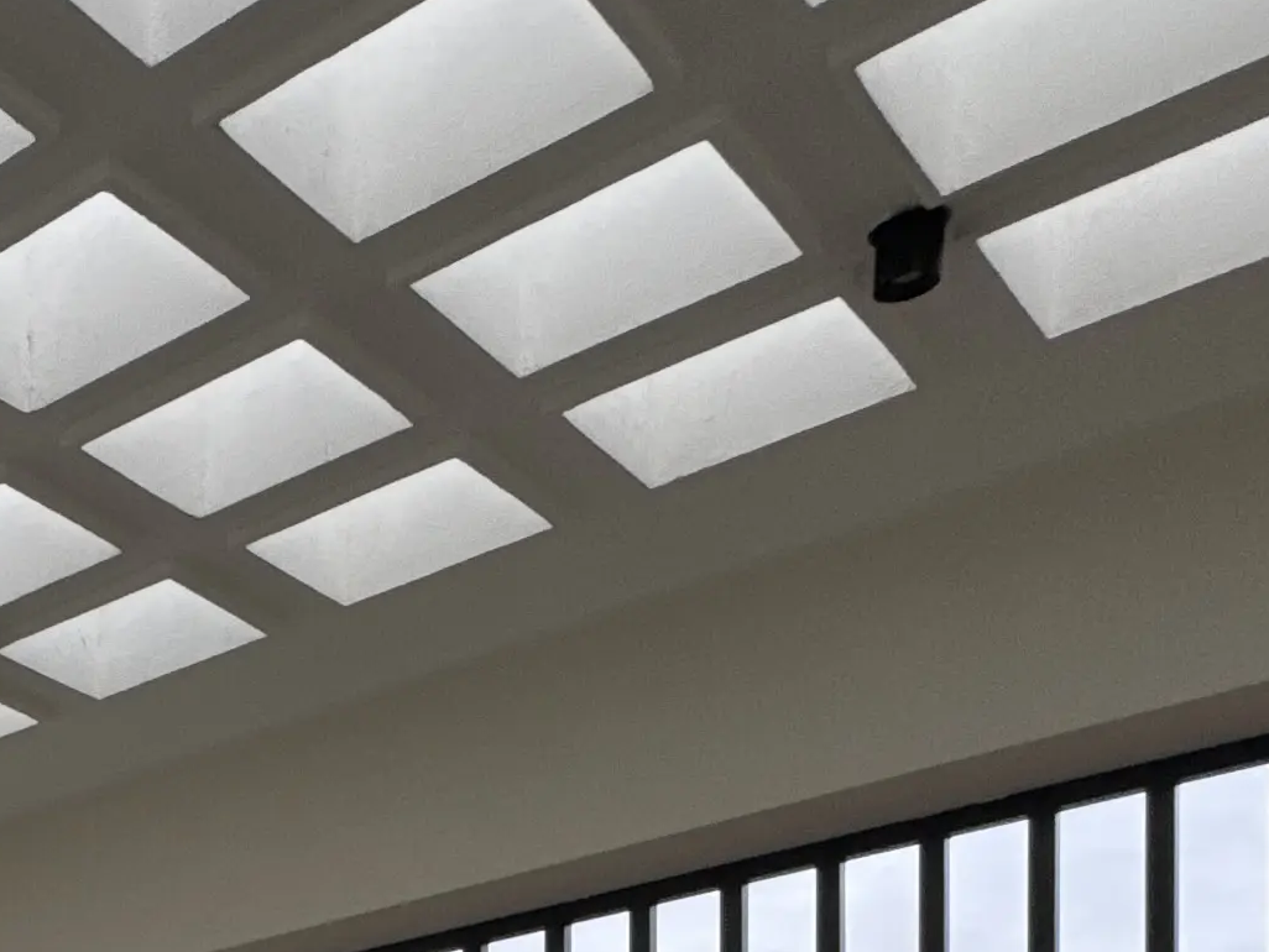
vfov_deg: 20.6
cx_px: -611
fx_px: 2017
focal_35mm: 55
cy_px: 1605
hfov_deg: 26.1
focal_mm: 2.22
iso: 40
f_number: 2.2
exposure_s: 1/366
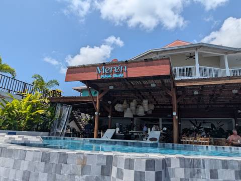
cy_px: 90
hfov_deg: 71.5
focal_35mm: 24
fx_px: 167
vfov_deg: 56.9
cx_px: 120
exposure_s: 1/1548
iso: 20
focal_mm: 6.9
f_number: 1.68
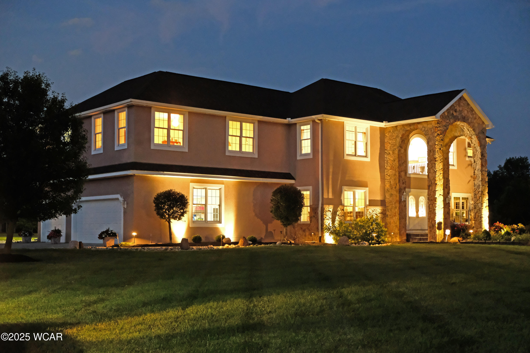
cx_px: 265
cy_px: 176
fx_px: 721
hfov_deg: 40.3
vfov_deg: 27.5
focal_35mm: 49
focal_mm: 32.9
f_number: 3.6
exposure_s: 1/7.5
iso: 3200
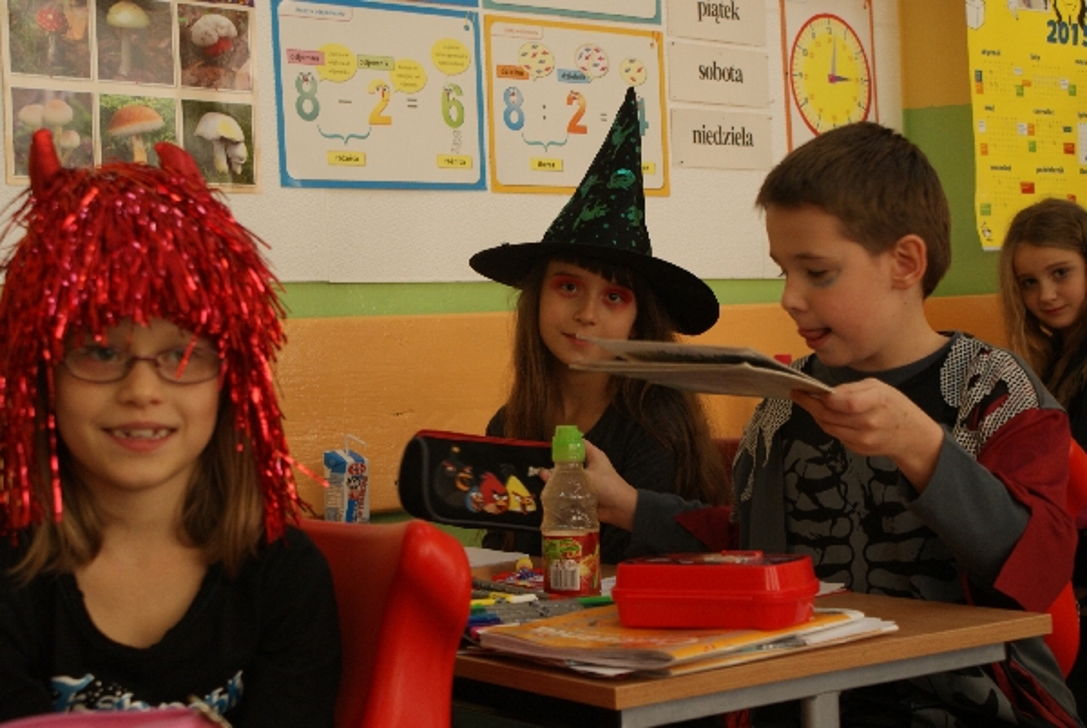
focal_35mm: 68
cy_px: 364
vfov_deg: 20.2
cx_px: 544
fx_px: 2041
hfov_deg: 29.8
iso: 320
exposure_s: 1/80
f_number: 5.6
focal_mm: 45
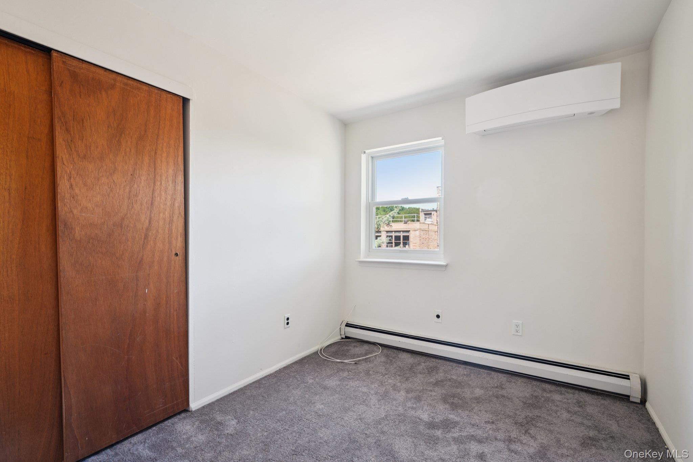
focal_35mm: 16
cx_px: 346
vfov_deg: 73.7
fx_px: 308
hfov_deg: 96.7
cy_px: 231
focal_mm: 16
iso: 400
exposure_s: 1/8
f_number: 8
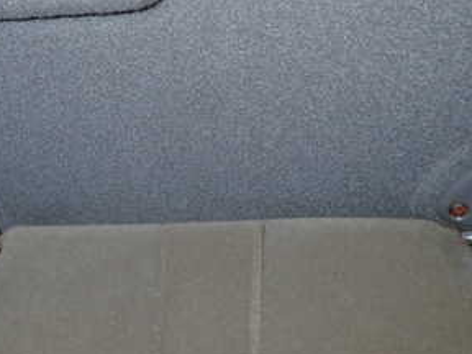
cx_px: 206
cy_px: 261
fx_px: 709
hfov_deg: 36.8
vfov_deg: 27.7
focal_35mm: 52
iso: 200
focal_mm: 4.5
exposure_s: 1/30
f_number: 2
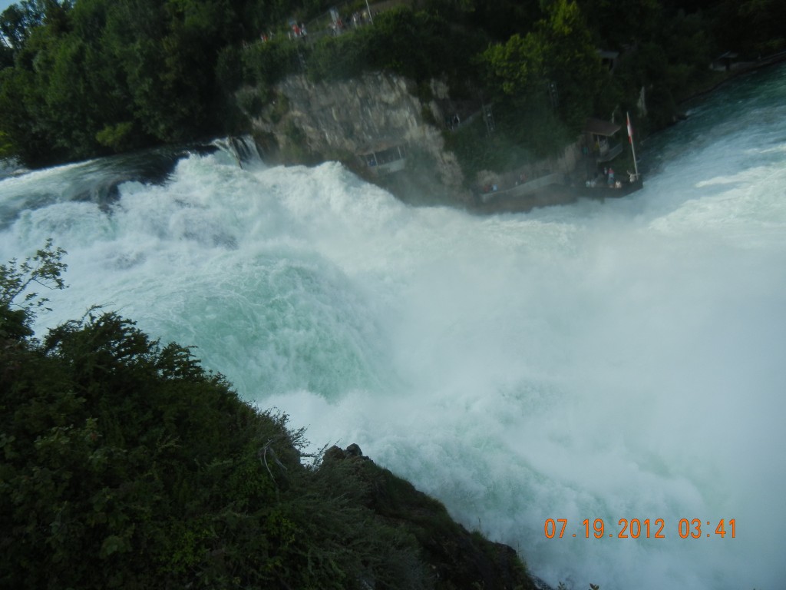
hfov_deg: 60.0
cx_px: 393
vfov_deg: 46.8
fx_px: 681
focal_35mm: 30
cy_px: 295
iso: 160
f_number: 7
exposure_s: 1/637
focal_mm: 5.4
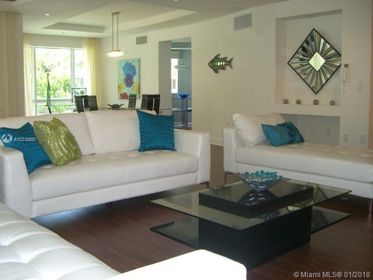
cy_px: 140
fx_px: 409
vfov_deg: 37.7
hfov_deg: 49.0
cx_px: 186
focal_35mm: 38
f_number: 2.7
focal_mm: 6.2
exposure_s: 1/60
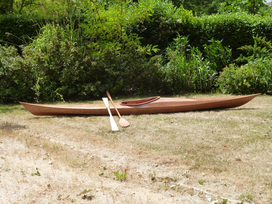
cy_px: 102
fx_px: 416
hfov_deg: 36.2
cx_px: 136
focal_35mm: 53
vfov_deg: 27.5
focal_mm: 9.5
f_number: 3.8
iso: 160
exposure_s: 1/500
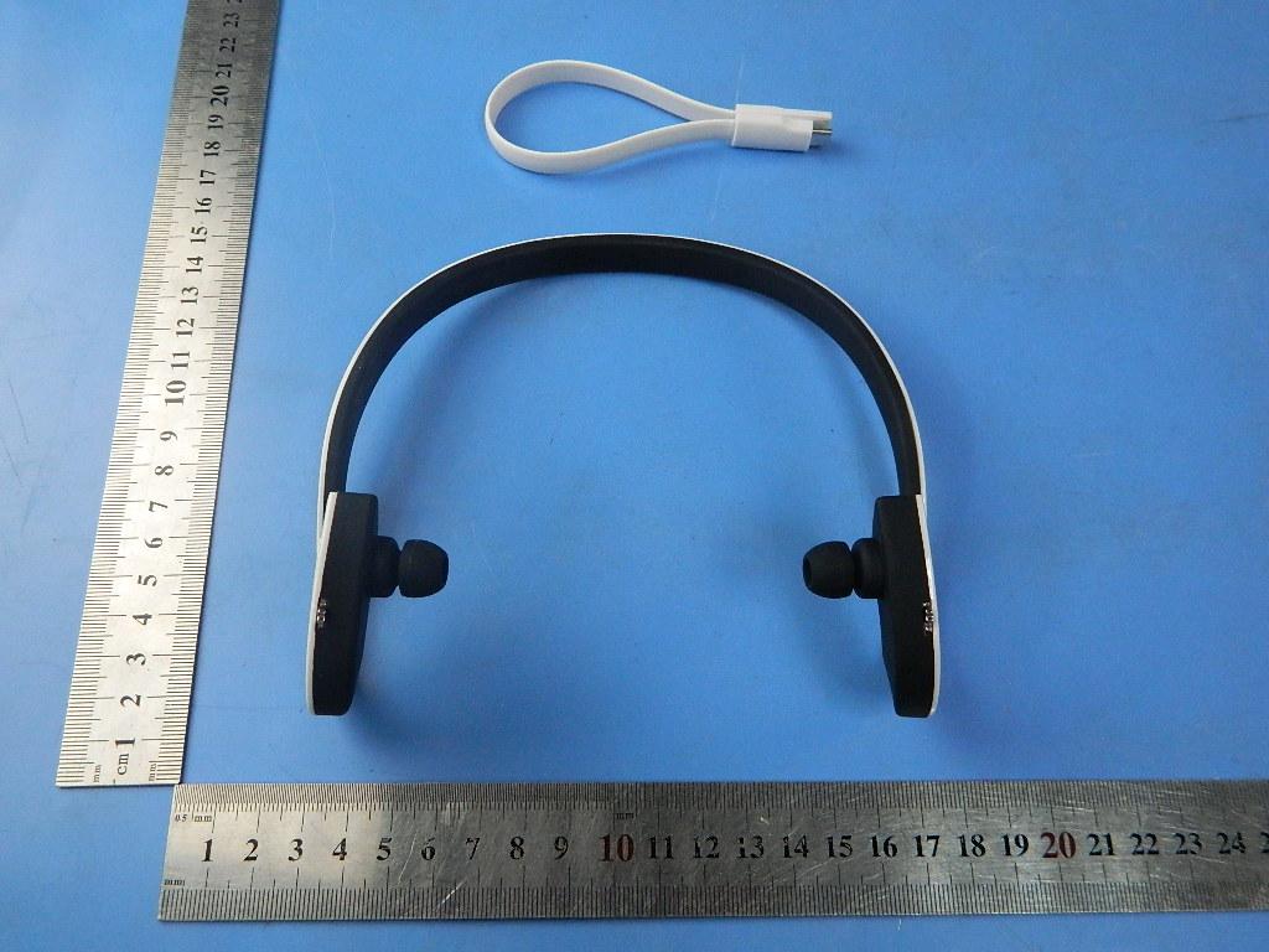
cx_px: 634
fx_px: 1136
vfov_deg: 45.4
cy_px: 476
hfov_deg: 58.4
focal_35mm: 31
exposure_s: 1/80
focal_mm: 5.6
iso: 400
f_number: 3.2
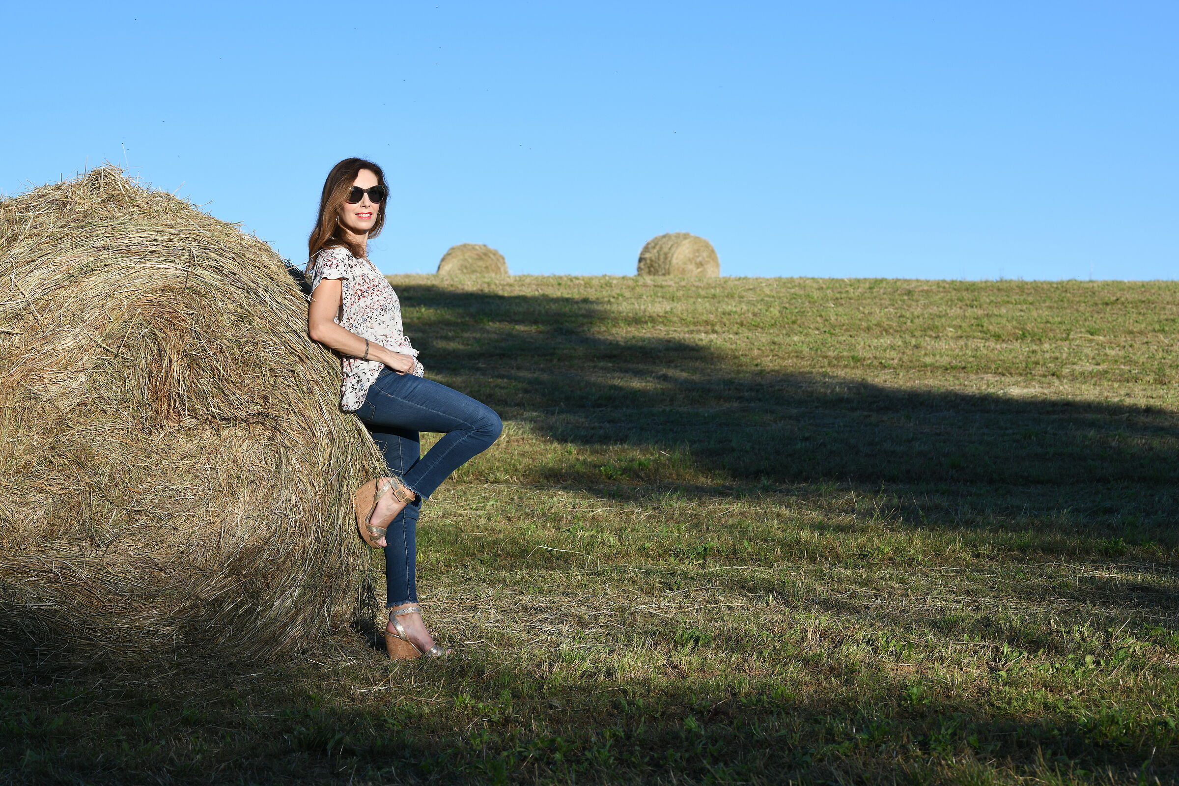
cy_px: 393
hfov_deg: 23.9
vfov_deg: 16.1
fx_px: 2784
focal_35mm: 85
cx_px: 590
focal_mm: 85
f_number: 8
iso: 100
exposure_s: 1/250
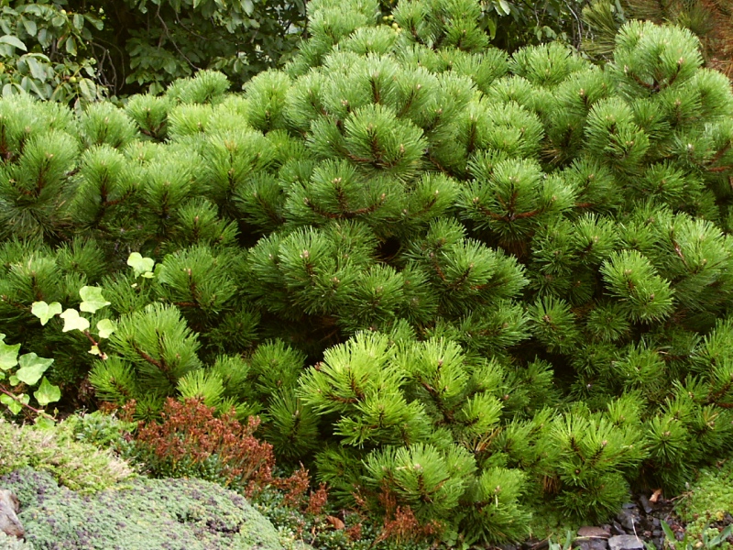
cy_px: 275
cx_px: 366
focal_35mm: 50
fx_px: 1059
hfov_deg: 38.2
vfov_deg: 29.1
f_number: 3.6
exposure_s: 1/45
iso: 64
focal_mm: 10.41
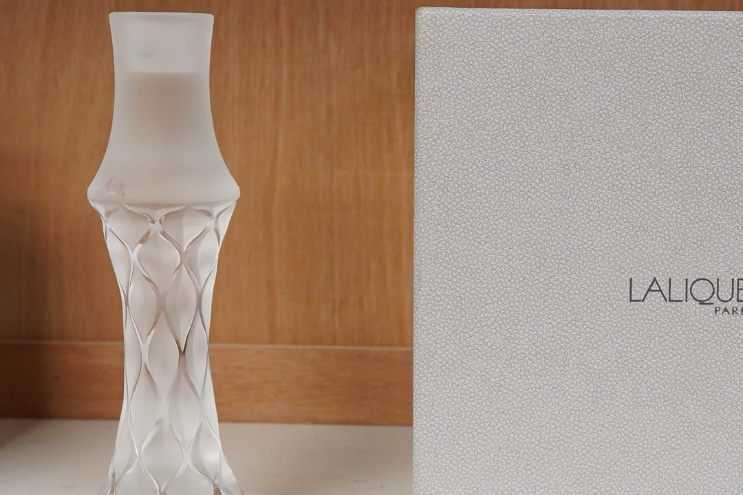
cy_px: 285
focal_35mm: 82
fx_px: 1692
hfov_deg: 24.6
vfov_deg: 16.6
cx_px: 520
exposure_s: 1/125
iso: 2500
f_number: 11
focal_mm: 30
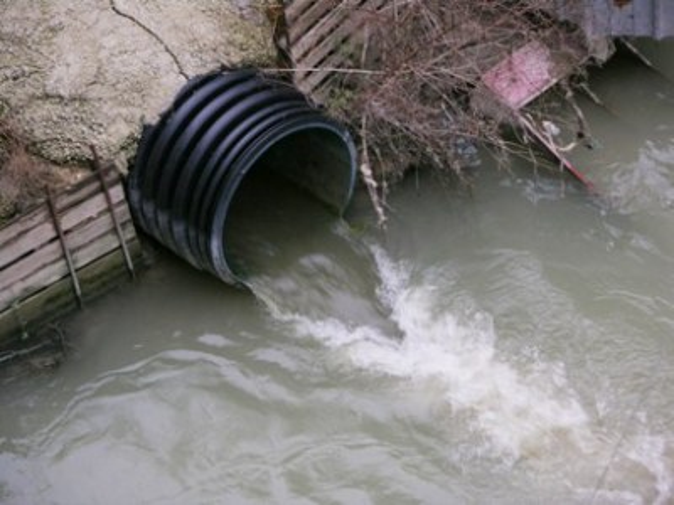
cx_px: 337
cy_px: 252
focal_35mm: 150
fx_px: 2921
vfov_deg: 9.9
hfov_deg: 13.2
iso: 50
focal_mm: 37.7
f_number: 3.9
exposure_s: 1/60
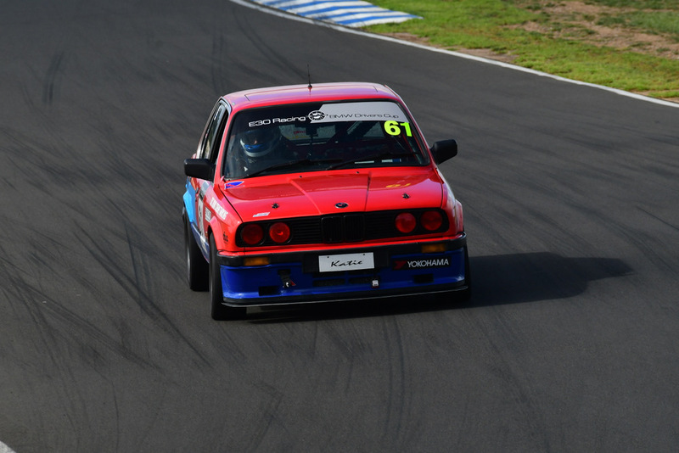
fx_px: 12452
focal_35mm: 660
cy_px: 226
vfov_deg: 2.1
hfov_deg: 3.1
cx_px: 340
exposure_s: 1/640
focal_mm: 440
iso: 400
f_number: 10
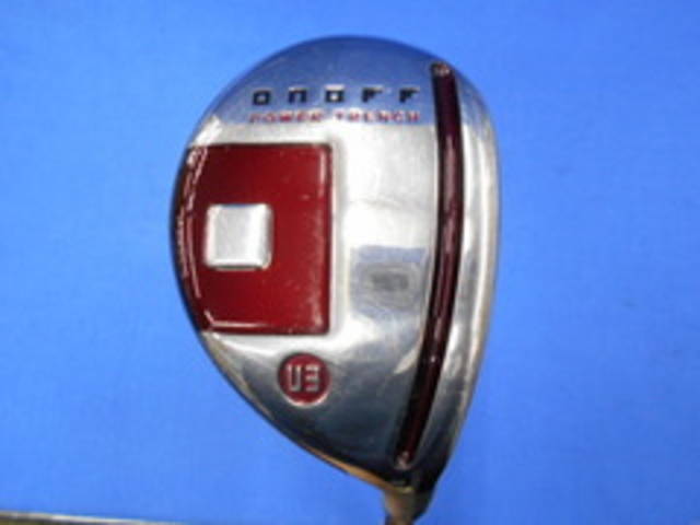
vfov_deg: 53.1
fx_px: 526
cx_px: 350
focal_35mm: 26
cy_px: 262
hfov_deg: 67.3
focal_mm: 4.6
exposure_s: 1/30
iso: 280
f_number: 3.2
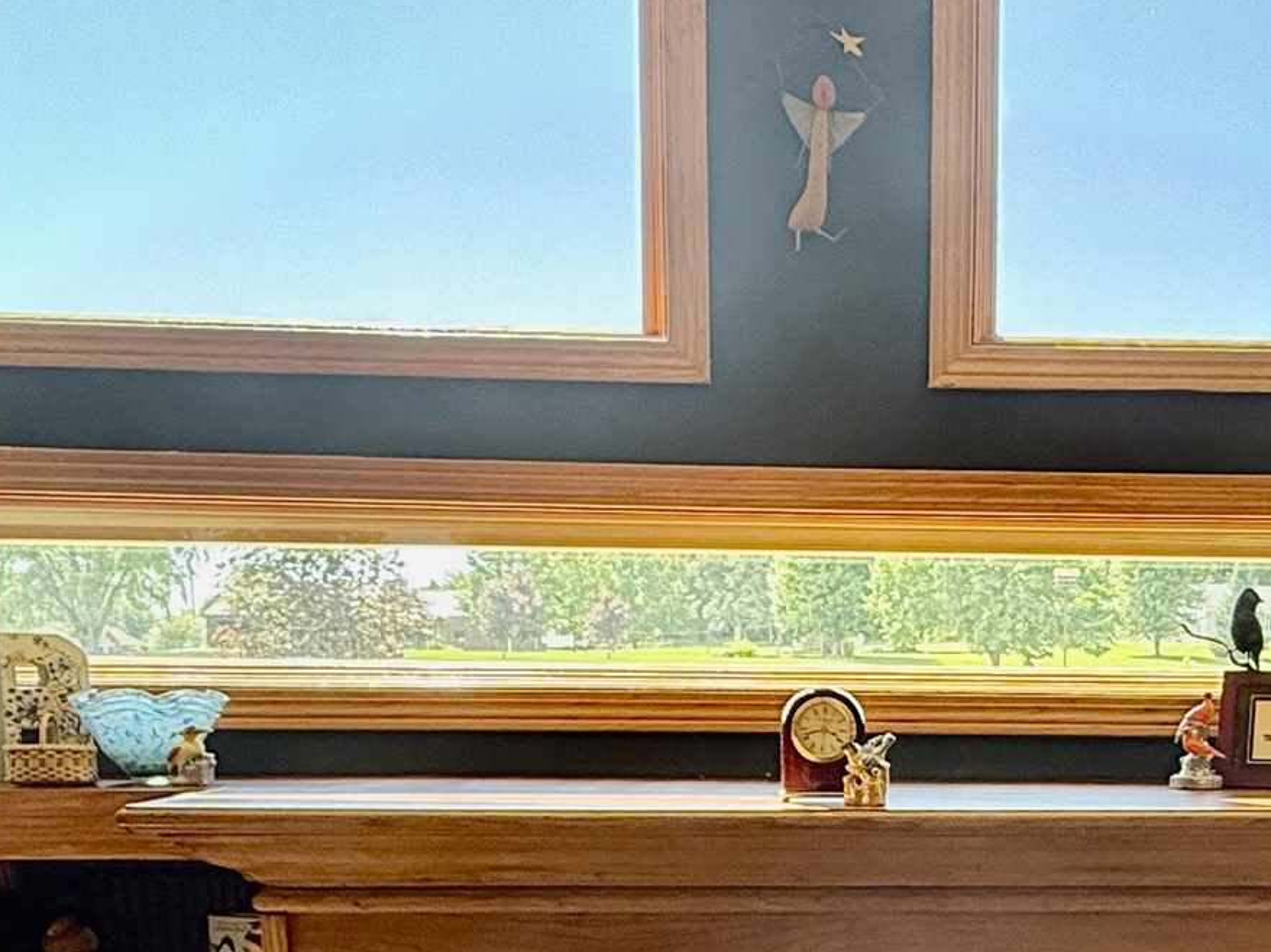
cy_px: 966
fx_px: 1799
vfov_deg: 27.8
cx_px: 960
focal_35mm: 49
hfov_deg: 37.9
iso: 125
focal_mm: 2.22
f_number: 2.2
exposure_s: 1/99
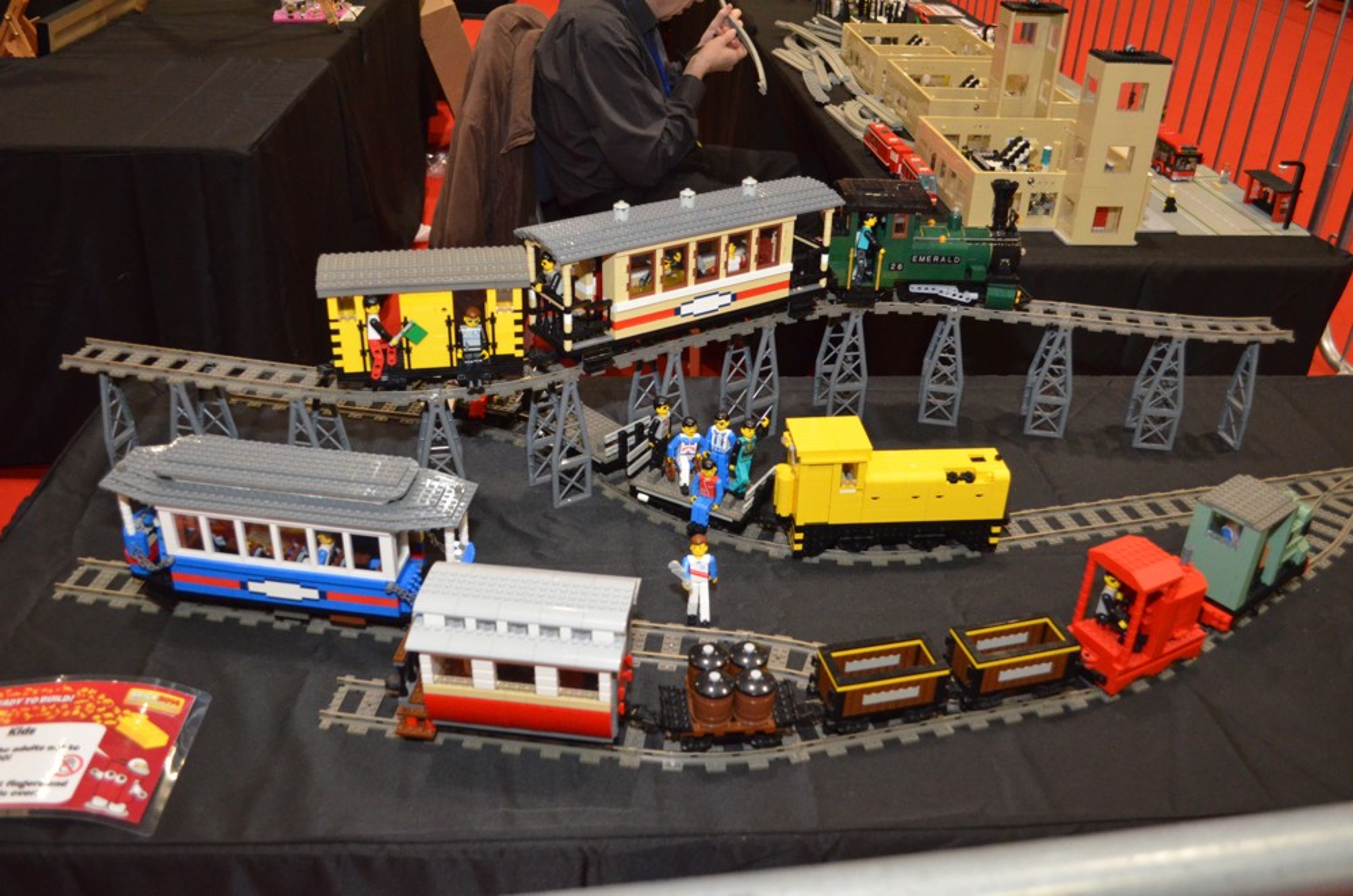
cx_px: 676
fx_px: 1125
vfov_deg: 43.4
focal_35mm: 30
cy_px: 448
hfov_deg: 62.0
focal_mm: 20
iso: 3200
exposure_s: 1/60
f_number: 4
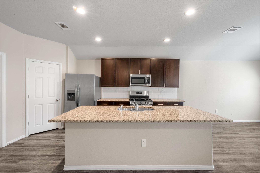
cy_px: 86
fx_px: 108
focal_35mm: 15
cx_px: 130
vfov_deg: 77.3
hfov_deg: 100.4
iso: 250
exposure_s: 6
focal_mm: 15
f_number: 9
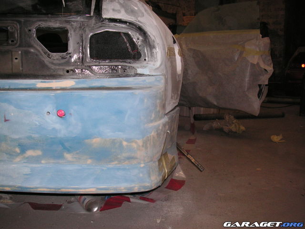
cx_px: 152
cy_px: 114
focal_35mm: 38
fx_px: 335
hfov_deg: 49.0
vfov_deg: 37.7
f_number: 3.3
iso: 160
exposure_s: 1/45
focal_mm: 6.3
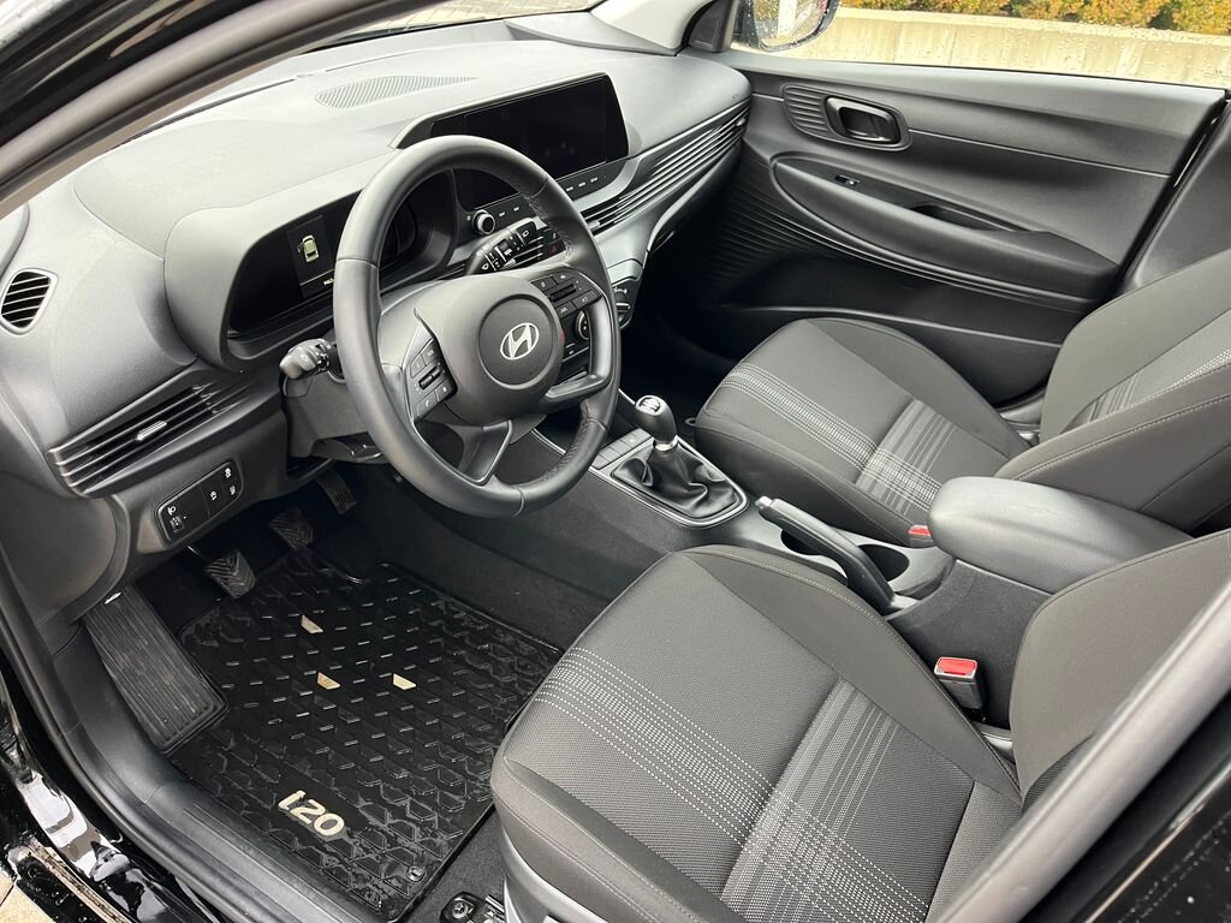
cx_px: 616
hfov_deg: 67.3
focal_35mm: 26
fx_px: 925
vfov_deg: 53.1
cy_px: 462
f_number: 1.6
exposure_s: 1/70
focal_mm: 5.1
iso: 125
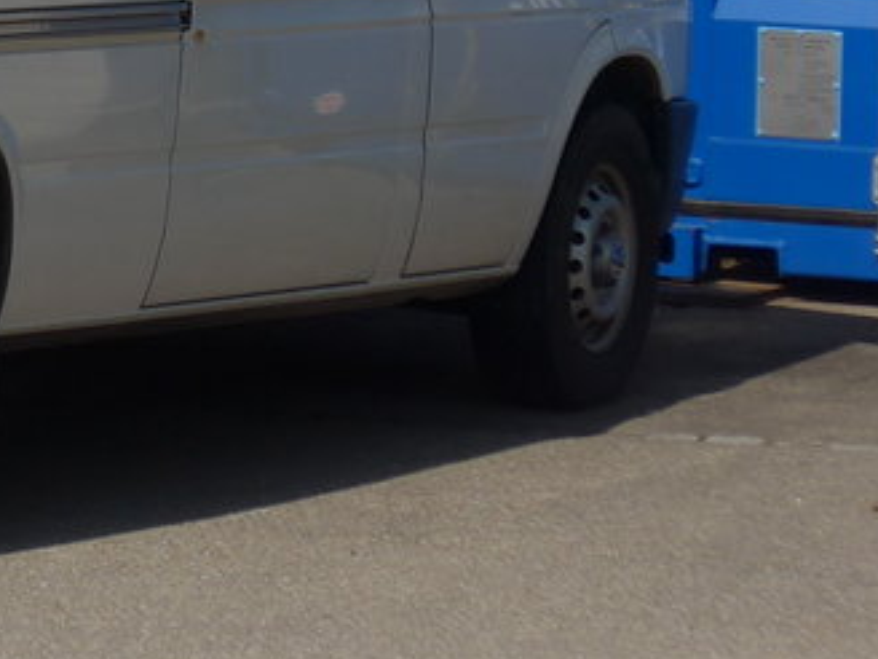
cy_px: -265
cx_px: -420
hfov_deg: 4.4
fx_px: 11490
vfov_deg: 3.3
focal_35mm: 453
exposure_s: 1/800
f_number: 5.2
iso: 80
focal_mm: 24.3
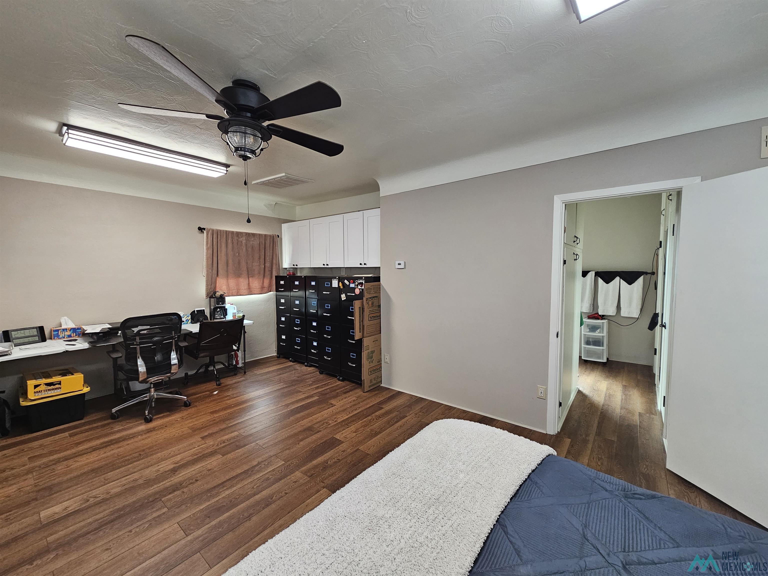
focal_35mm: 13
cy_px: 288
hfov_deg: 106.2
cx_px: 384
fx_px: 288
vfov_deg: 89.9
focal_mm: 2.2
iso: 160
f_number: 2.2
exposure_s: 1/60
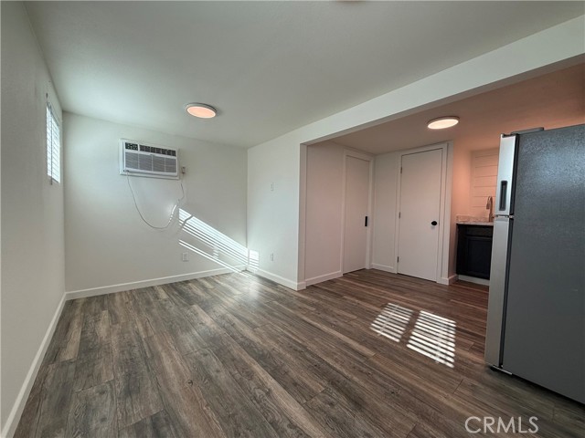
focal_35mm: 14
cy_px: 219
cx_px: 292
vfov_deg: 85.7
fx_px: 237
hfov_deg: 102.1
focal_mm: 2.22
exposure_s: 1/134
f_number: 2.2
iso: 64
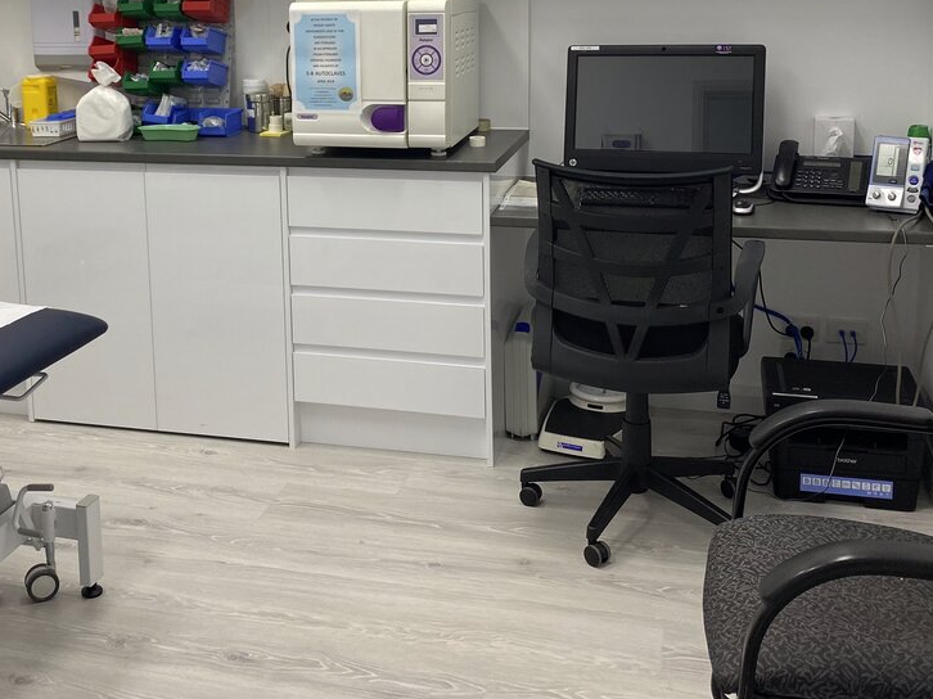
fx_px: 1159
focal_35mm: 43
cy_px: 149
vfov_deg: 32.7
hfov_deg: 43.5
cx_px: 352
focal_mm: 4.25
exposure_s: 1/100
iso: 50
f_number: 1.8
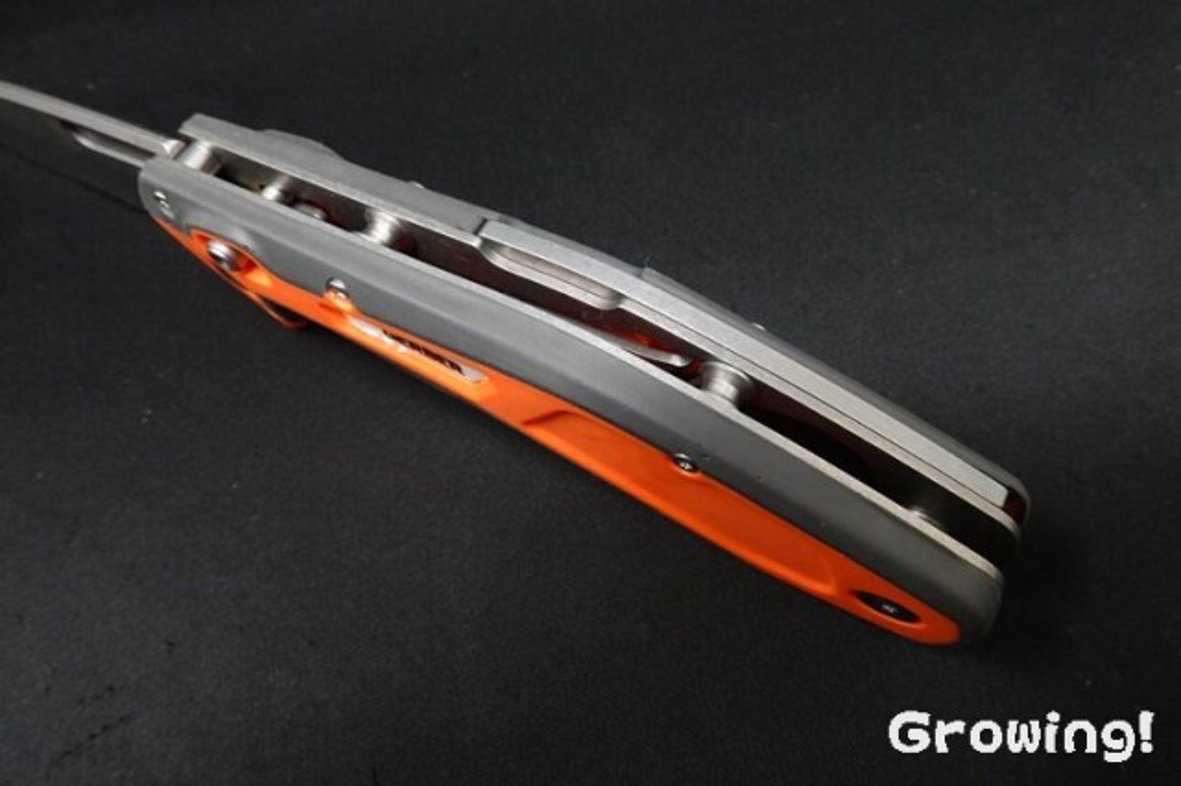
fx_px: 787
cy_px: 393
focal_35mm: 24
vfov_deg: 53.1
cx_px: 590
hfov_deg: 73.8
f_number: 9
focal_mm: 9
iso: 1250
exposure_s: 1/30
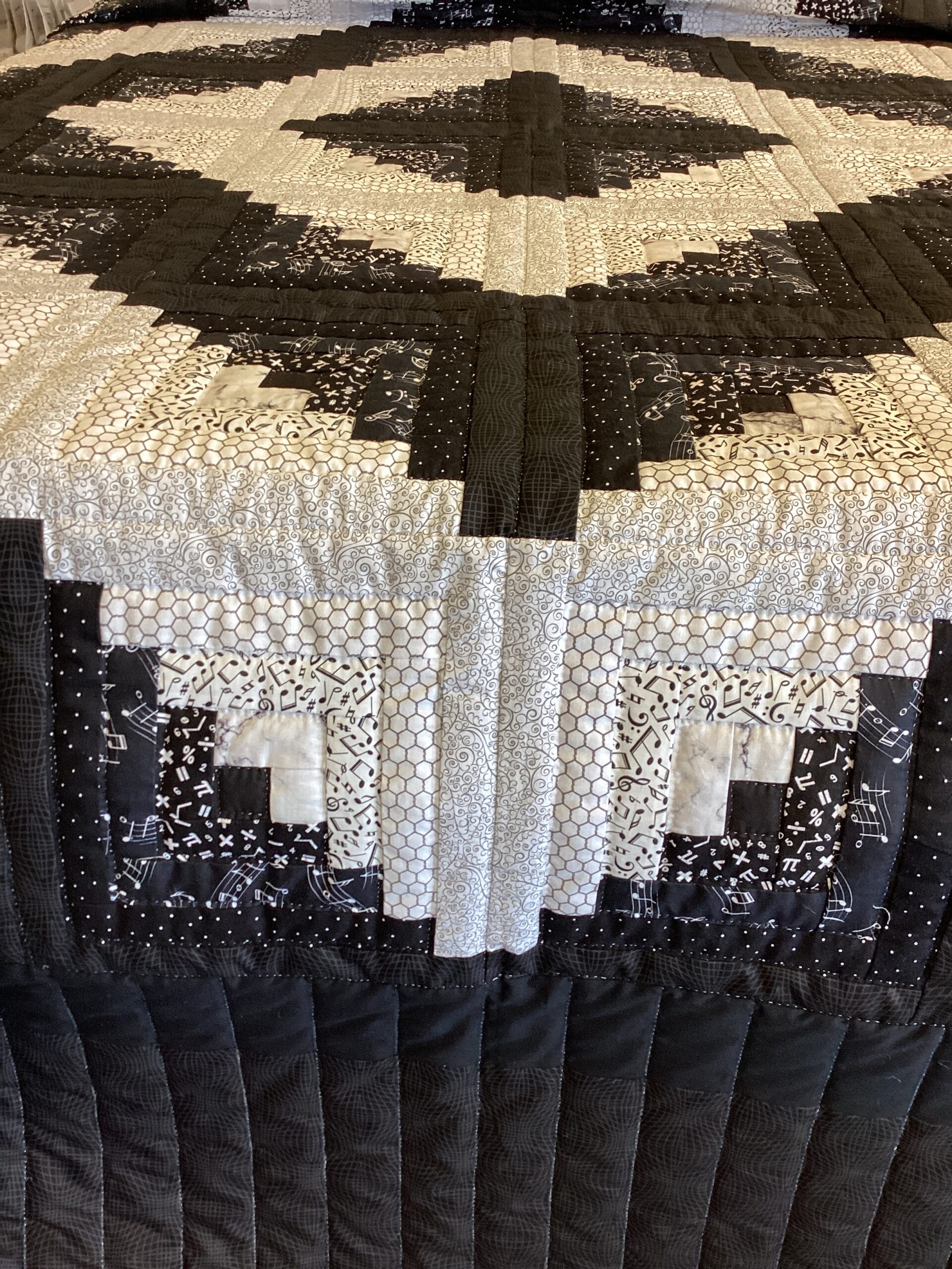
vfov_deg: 58.4
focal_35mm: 31
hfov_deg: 45.4
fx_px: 1137
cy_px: 634
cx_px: 476
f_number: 2.4
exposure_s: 1/60
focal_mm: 3.3
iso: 80
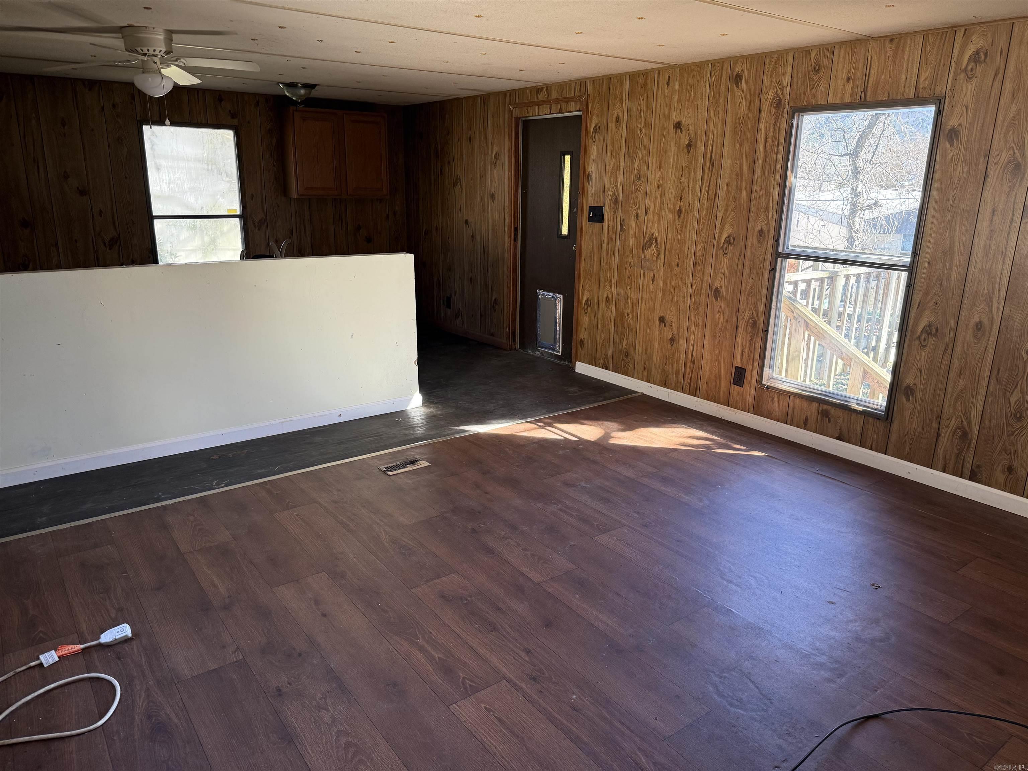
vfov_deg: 56.8
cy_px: 386
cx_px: 514
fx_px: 713
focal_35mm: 24
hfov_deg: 71.6
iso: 200
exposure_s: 1/121
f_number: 1.78
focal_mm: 6.76
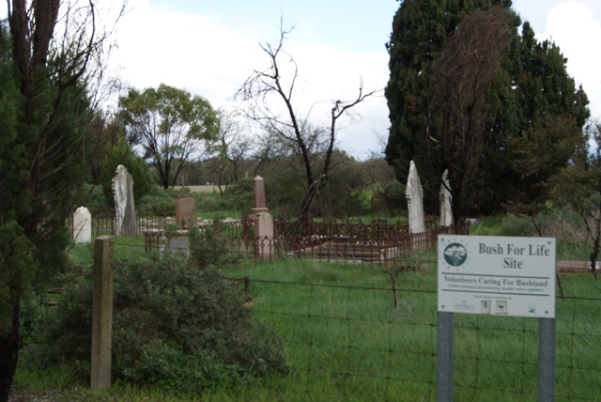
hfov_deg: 37.8
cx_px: 300
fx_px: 877
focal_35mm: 52
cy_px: 201
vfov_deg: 25.8
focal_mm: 35
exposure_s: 1/80
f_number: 8
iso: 100
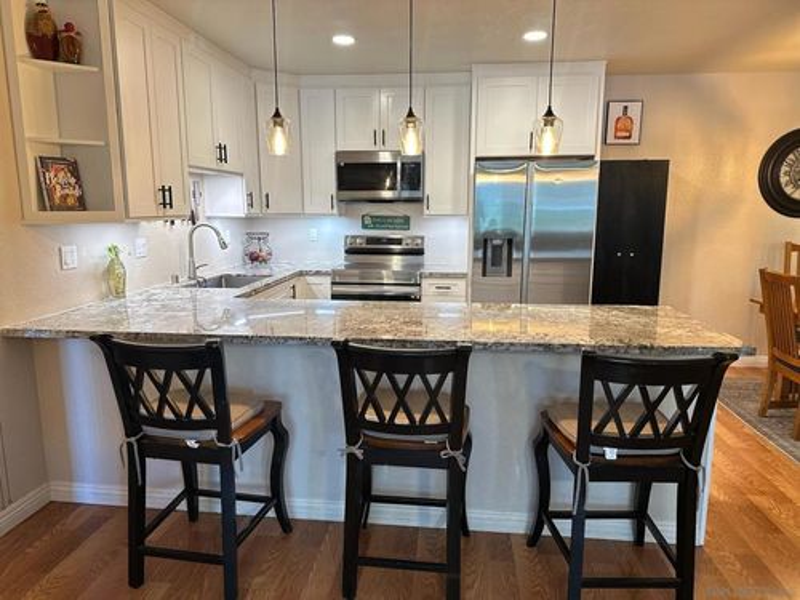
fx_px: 555
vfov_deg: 56.8
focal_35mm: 24
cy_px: 300
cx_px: 400
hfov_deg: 71.6
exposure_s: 1/60
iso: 160
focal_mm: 6.86
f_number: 1.78
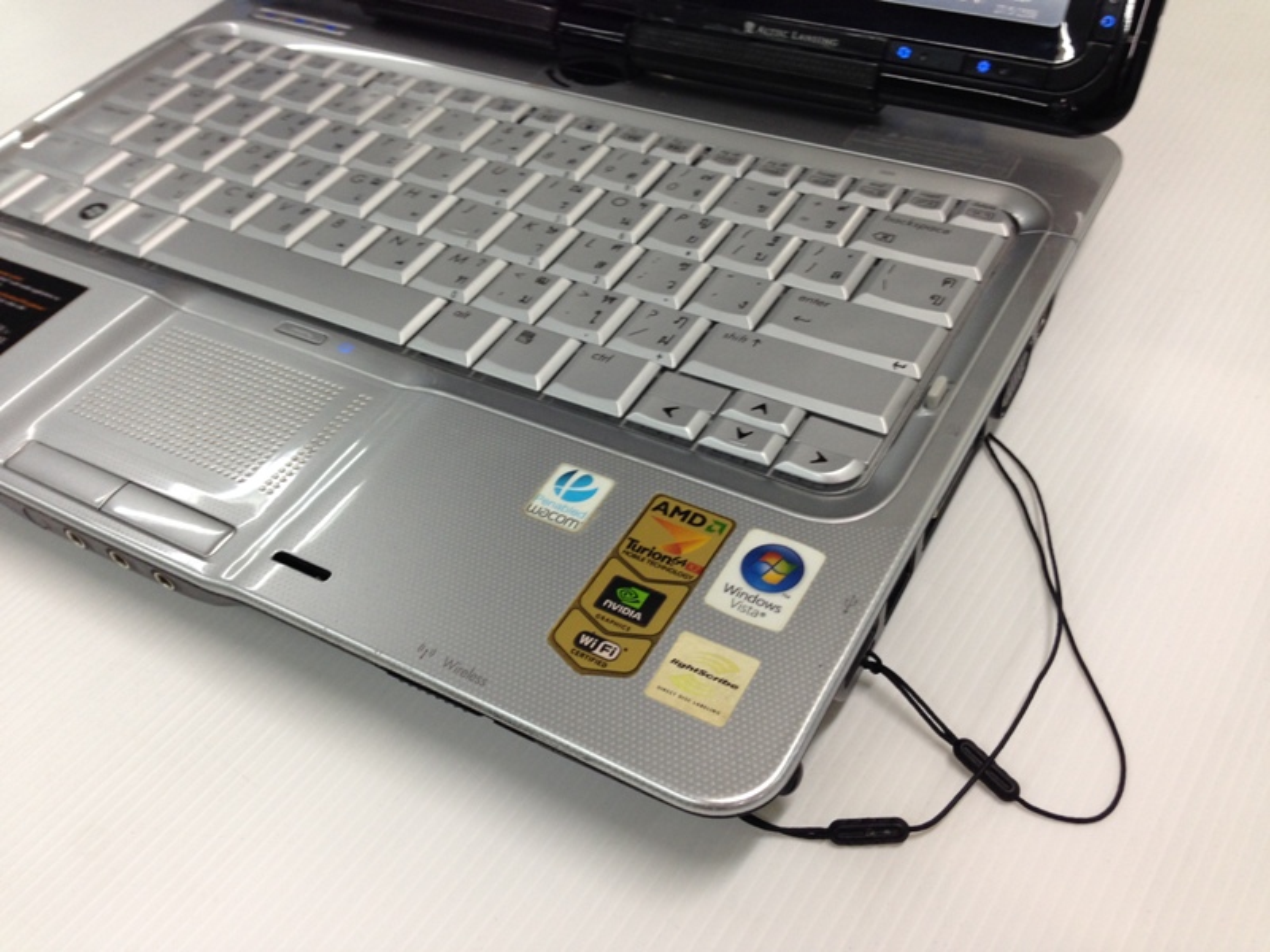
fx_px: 1211
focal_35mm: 33
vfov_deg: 42.9
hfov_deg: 55.4
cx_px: 635
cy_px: 476
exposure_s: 1/20
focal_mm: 4.12
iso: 50
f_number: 2.4
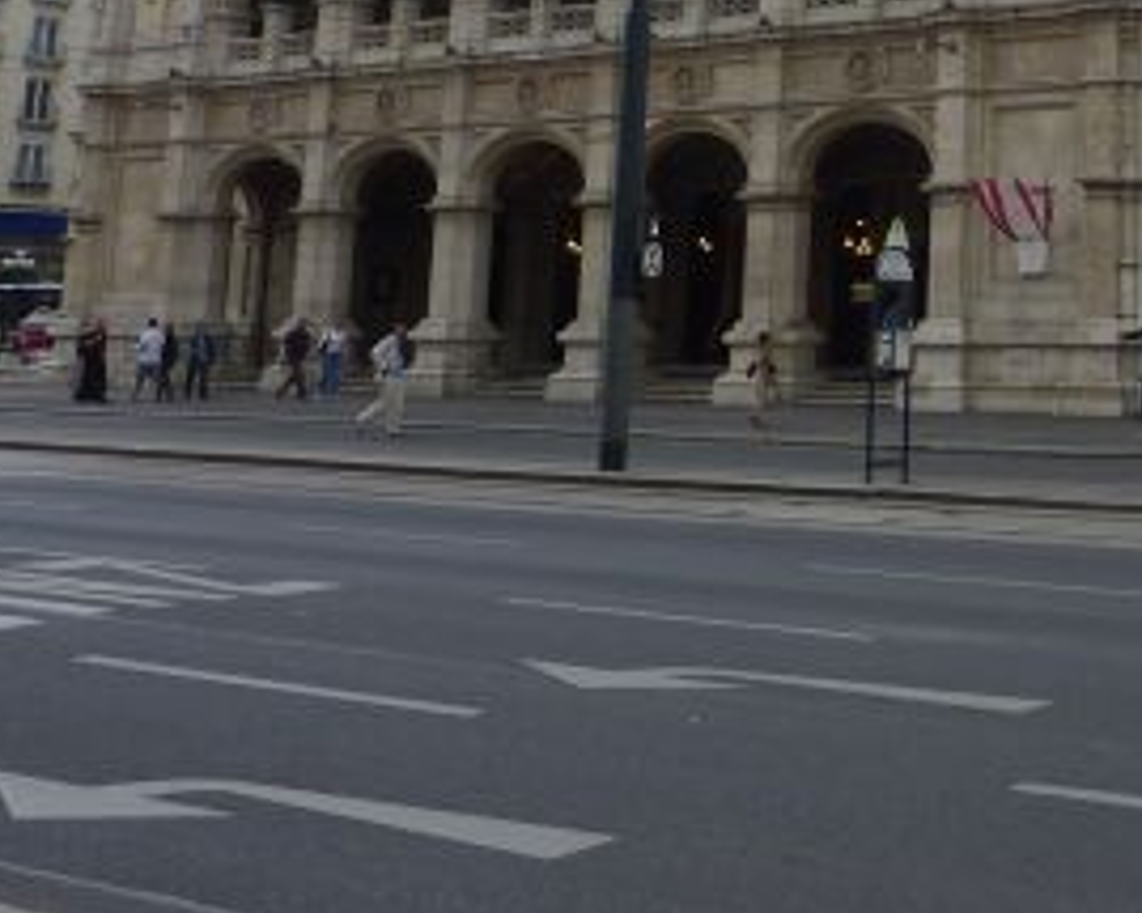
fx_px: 1960
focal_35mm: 58
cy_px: -93
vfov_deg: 24.4
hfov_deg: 29.6
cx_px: 1223
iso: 80
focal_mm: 4.1
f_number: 3.3
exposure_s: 1/80
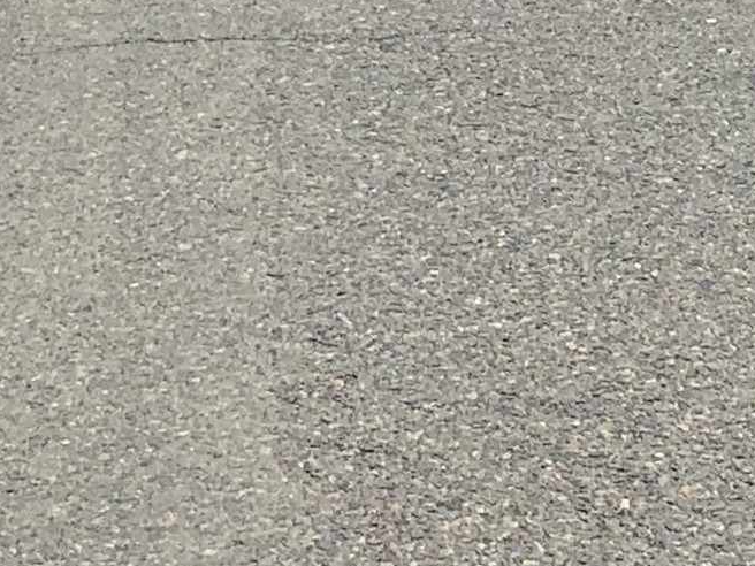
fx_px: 3337
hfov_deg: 12.9
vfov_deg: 8.5
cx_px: 248
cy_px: -991
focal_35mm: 153
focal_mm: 4.25
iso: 25
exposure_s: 1/3937
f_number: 1.8
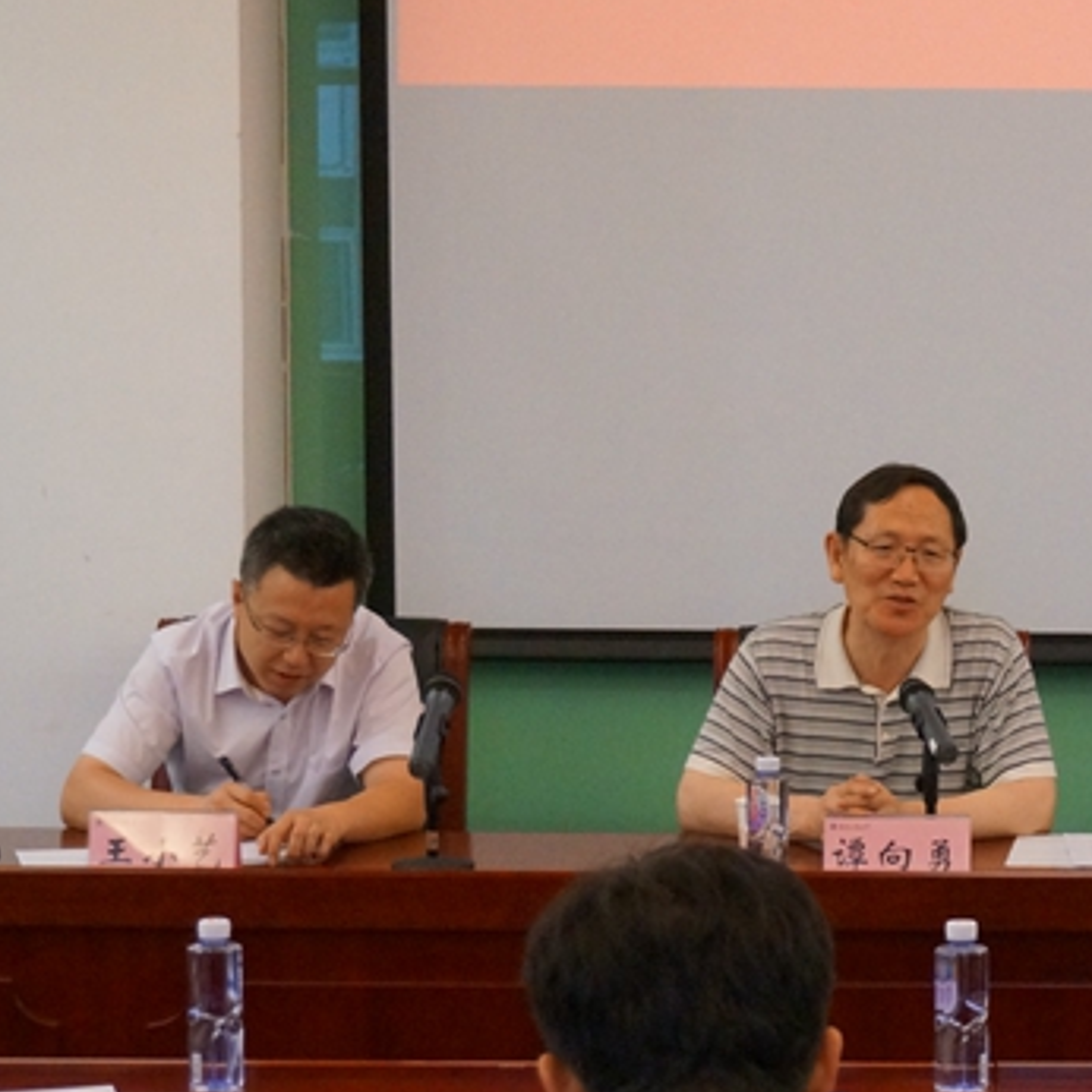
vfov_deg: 15.6
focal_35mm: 112
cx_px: 1155
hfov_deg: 15.2
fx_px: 3997
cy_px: 606
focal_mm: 38
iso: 3200
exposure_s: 1/100
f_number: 5.6
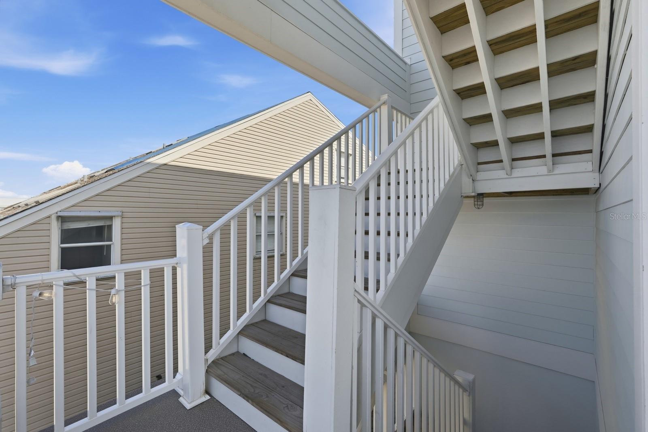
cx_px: 324
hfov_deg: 95.0
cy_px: 216
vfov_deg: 72.0
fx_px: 297
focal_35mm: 16
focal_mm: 16.5
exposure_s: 1/6400
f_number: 8
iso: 160
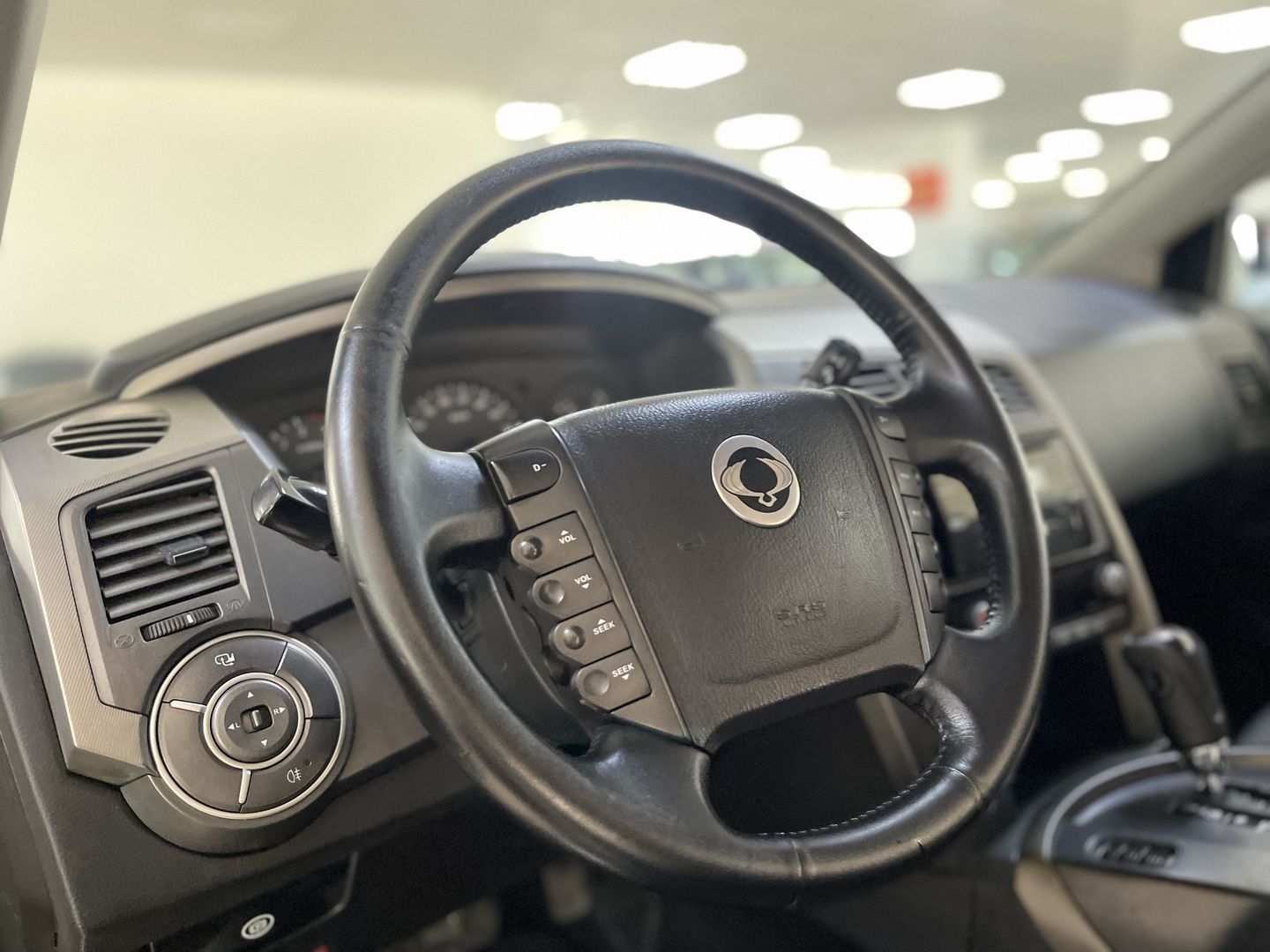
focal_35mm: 26
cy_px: 476
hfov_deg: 67.3
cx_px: 635
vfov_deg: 53.1
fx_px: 954
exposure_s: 1/45
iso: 500
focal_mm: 5.1
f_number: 1.6
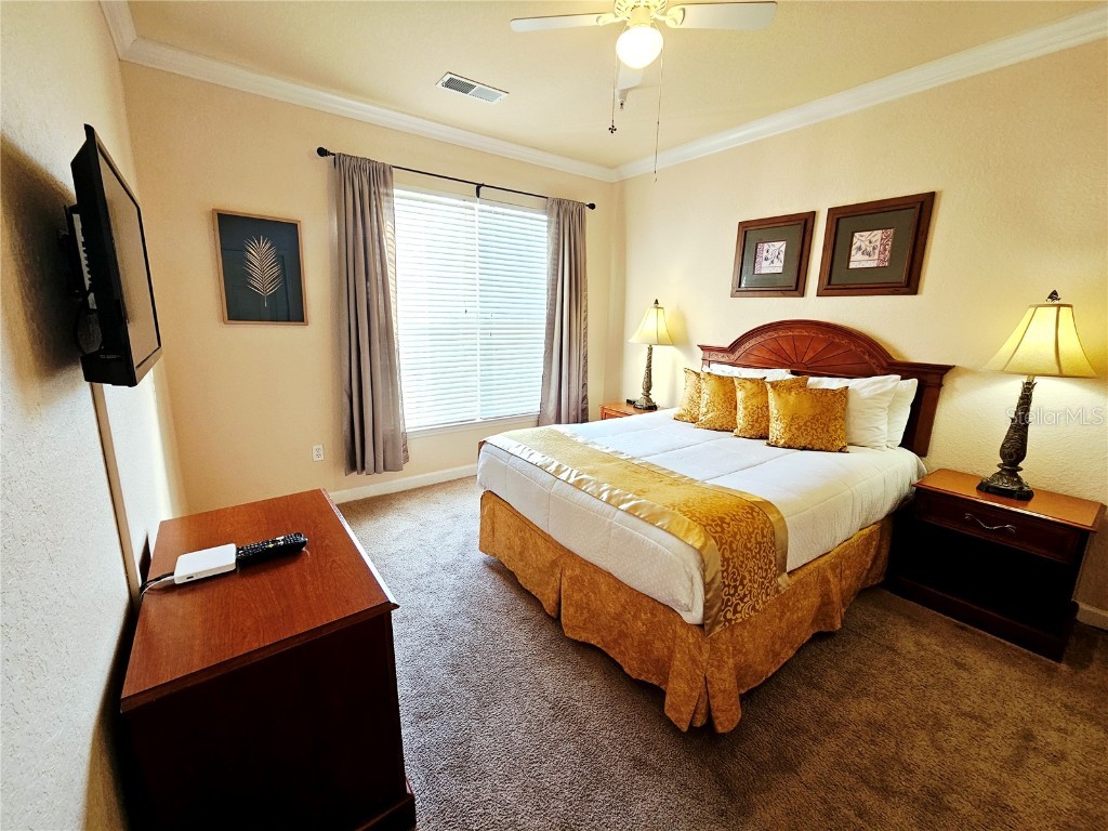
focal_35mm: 13
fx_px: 416
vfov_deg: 89.9
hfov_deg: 106.2
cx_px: 554
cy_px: 416
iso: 160
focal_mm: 2.2
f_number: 2.2
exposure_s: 1/60
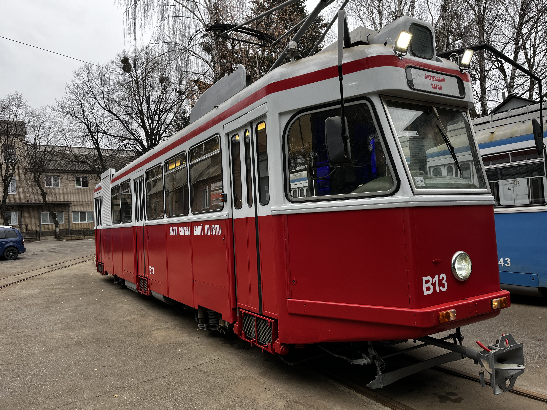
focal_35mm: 26
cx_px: 274
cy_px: 205
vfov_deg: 53.1
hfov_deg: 67.3
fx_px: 411
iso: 32
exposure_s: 1/139
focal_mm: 5.1
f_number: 1.6
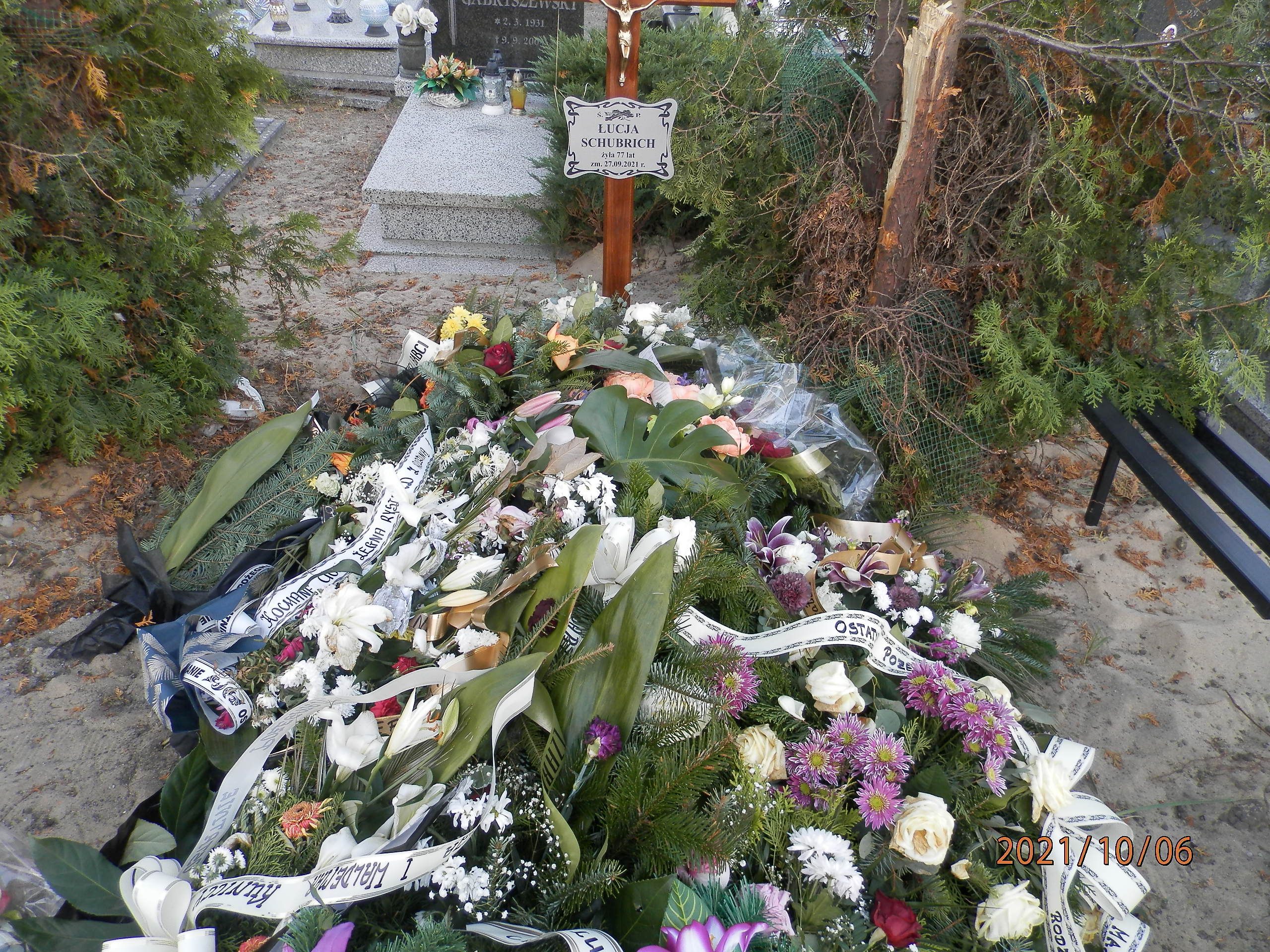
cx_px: 635
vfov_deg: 54.9
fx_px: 917
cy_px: 476
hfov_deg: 69.4
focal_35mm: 25
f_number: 3.1
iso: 80
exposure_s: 1/50
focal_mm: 4.5
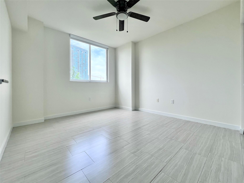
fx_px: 92
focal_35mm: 13
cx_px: 122
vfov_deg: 89.9
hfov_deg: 106.2
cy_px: 92
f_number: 1.8
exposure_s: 1/195
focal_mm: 1.57
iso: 32
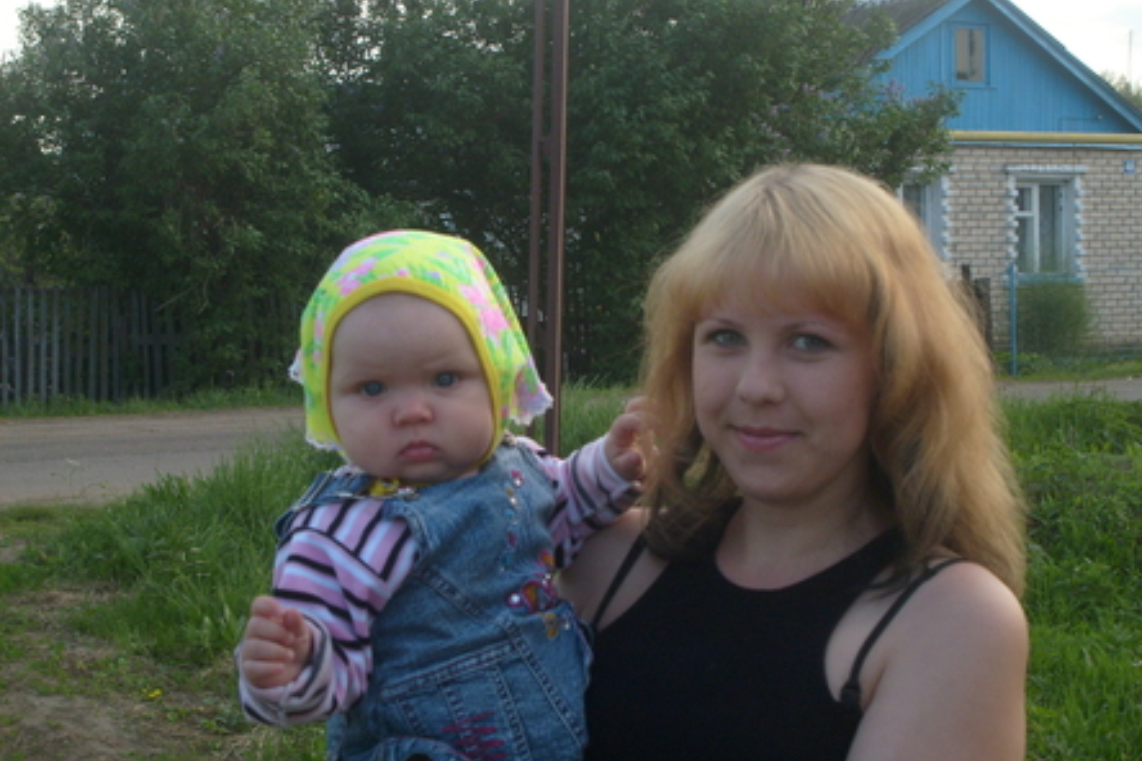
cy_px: 350
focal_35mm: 76
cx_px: 571
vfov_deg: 17.9
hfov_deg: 26.7
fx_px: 2411
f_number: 3.9
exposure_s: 1/180
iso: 80
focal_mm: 12
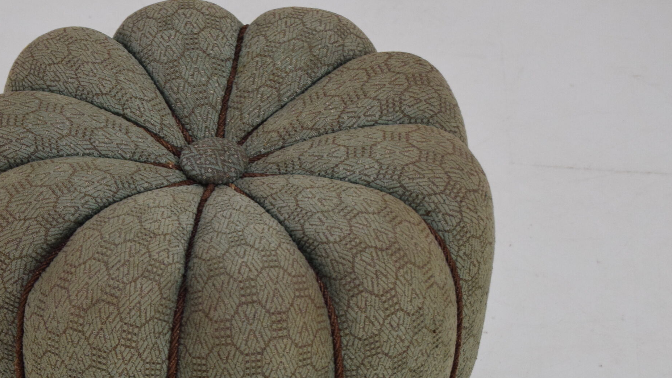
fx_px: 2352
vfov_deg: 9.2
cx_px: 219
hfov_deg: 16.2
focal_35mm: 132
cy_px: 331
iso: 1600
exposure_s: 1/200
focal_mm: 52
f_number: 7.1
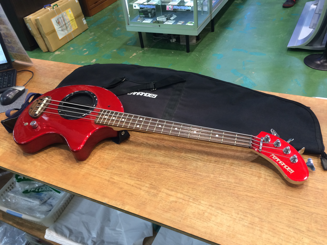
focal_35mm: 29
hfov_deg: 61.7
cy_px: 122
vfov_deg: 48.2
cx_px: 164
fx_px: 274
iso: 100
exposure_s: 1/30
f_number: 2.2
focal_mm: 4.15
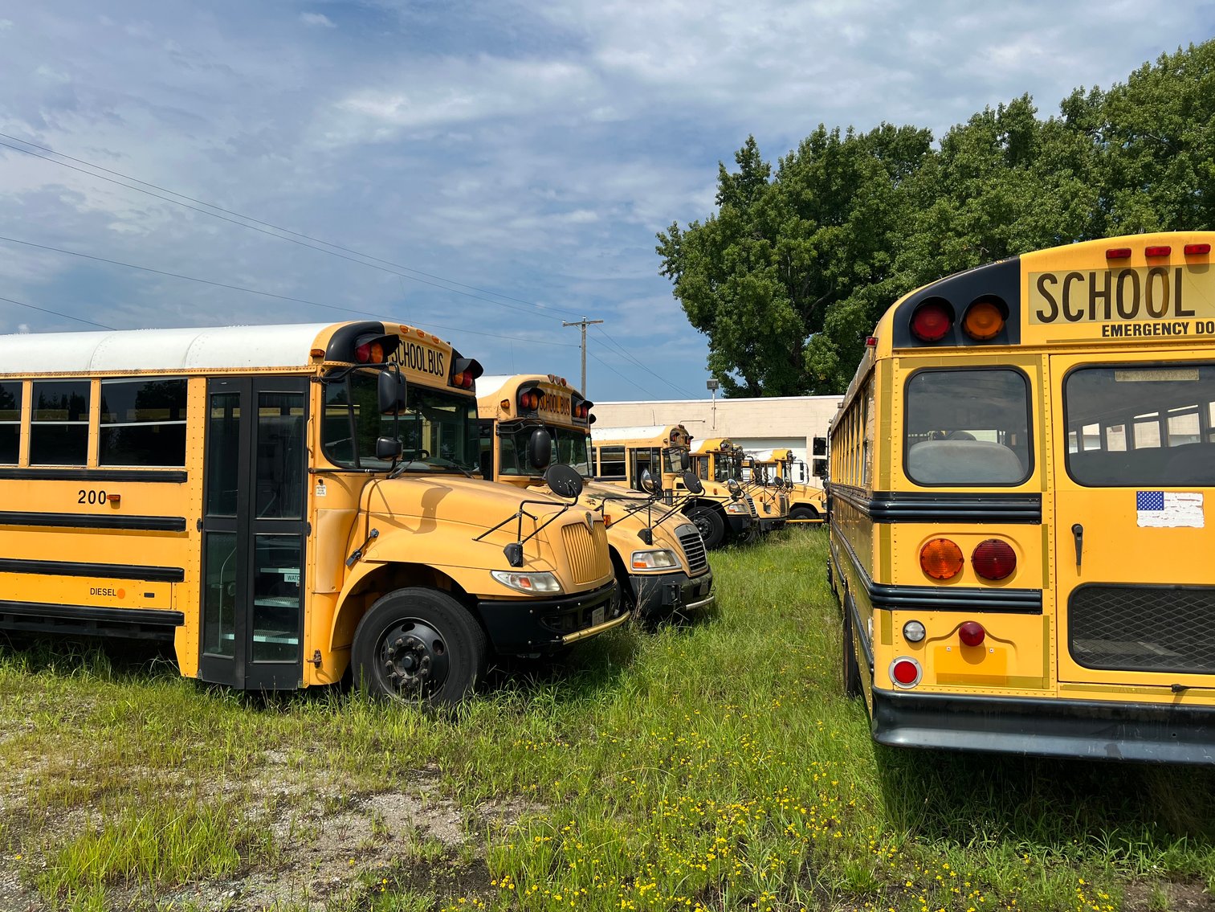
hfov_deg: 67.3
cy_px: 456
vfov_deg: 53.1
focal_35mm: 26
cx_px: 608
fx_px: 913
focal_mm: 5.7
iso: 50
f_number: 1.5
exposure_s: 1/5882
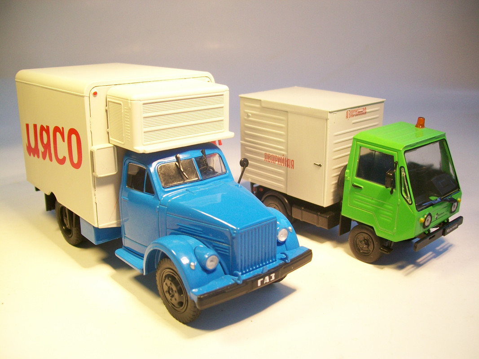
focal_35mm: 36
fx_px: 498
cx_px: 240
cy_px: 180
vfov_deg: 39.6
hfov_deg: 51.4
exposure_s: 1/80
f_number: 2.7
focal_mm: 6
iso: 64
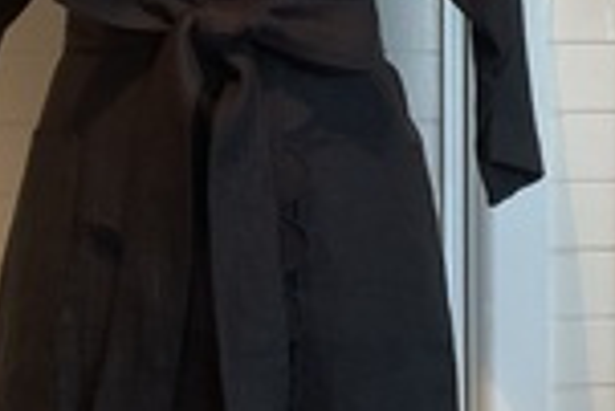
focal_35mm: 80
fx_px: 1368
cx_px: 330
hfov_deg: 25.3
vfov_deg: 16.9
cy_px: 69
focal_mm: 3
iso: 125
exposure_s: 1/50
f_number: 1.8
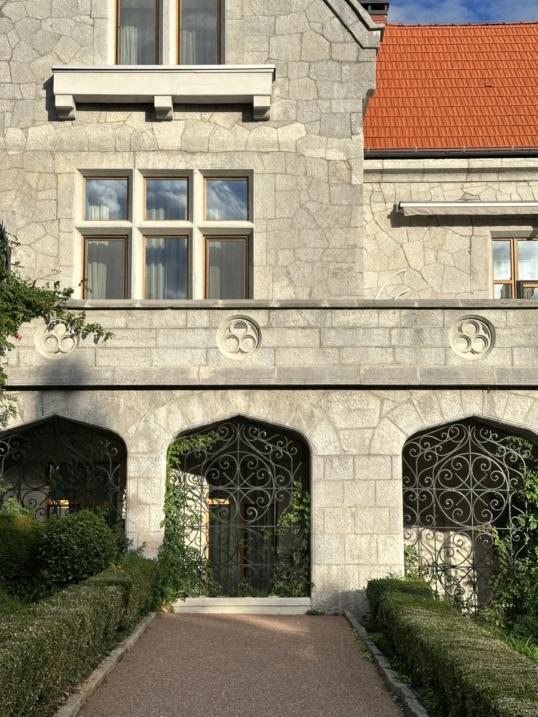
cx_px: 269
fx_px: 995
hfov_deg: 30.3
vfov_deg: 39.7
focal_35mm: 48
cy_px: 358
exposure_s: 1/2469
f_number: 1.78
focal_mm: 6.86
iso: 64
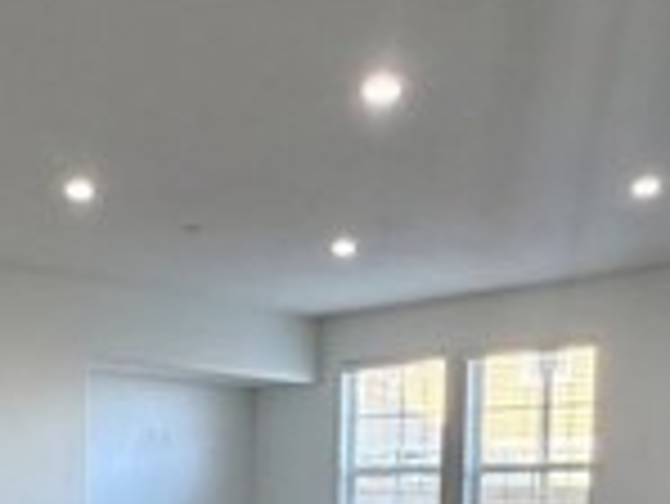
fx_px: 1162
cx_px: 252
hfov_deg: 32.0
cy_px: 621
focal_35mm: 60
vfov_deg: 22.4
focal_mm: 2.22
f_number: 2.2
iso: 200
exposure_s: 1/120
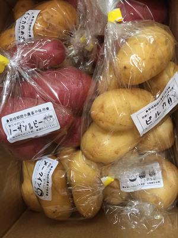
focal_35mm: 29
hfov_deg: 48.2
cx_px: 89
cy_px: 119
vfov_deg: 61.7
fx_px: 199
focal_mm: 4.15
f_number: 2.2
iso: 125
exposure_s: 1/30
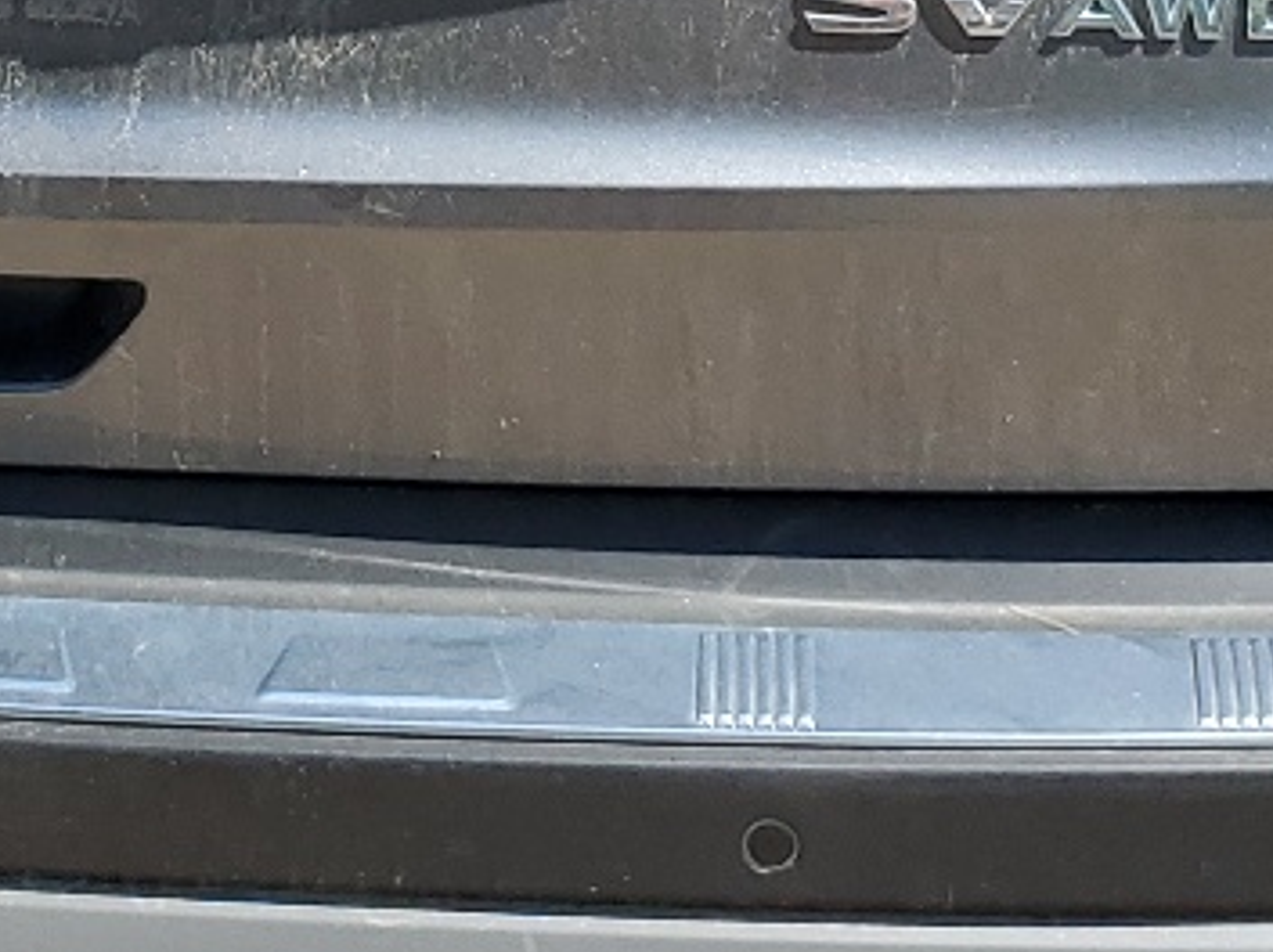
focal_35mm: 118
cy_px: -465
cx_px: 29
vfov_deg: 12.0
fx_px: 4335
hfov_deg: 16.4
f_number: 1.5
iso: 50
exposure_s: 1/1667
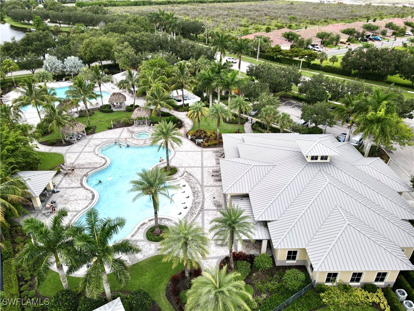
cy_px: 156
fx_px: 287
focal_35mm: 24
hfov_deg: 71.6
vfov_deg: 56.8
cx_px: 207
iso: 100
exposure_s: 1/400
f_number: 2.8
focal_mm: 4.5
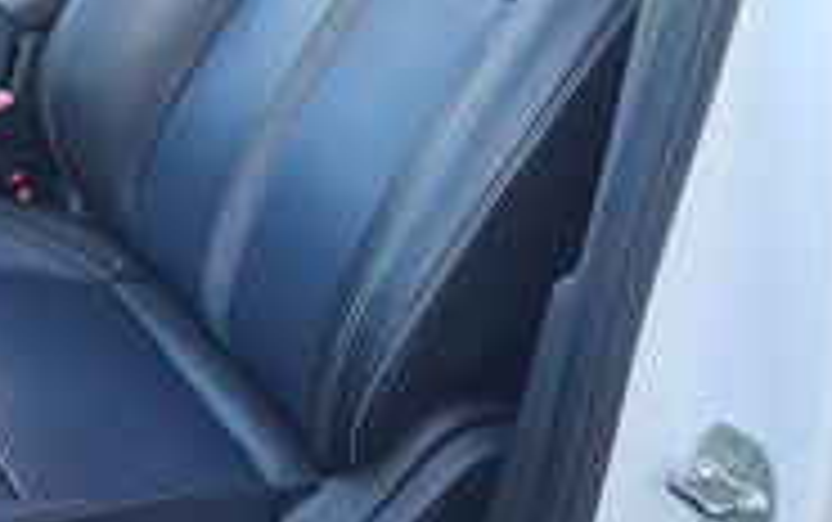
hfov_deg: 30.5
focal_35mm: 62
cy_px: 0
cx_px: -9
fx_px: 1407
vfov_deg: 20.3
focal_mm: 5.4
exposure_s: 1/180
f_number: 1.8
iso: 100
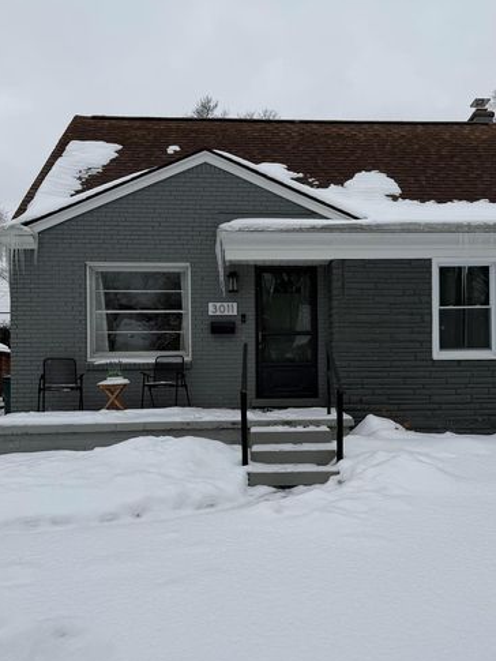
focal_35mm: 33
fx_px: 630
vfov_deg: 55.3
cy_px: 359
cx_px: 294
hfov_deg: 42.8
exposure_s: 1/3953
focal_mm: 6.76
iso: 80
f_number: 1.78
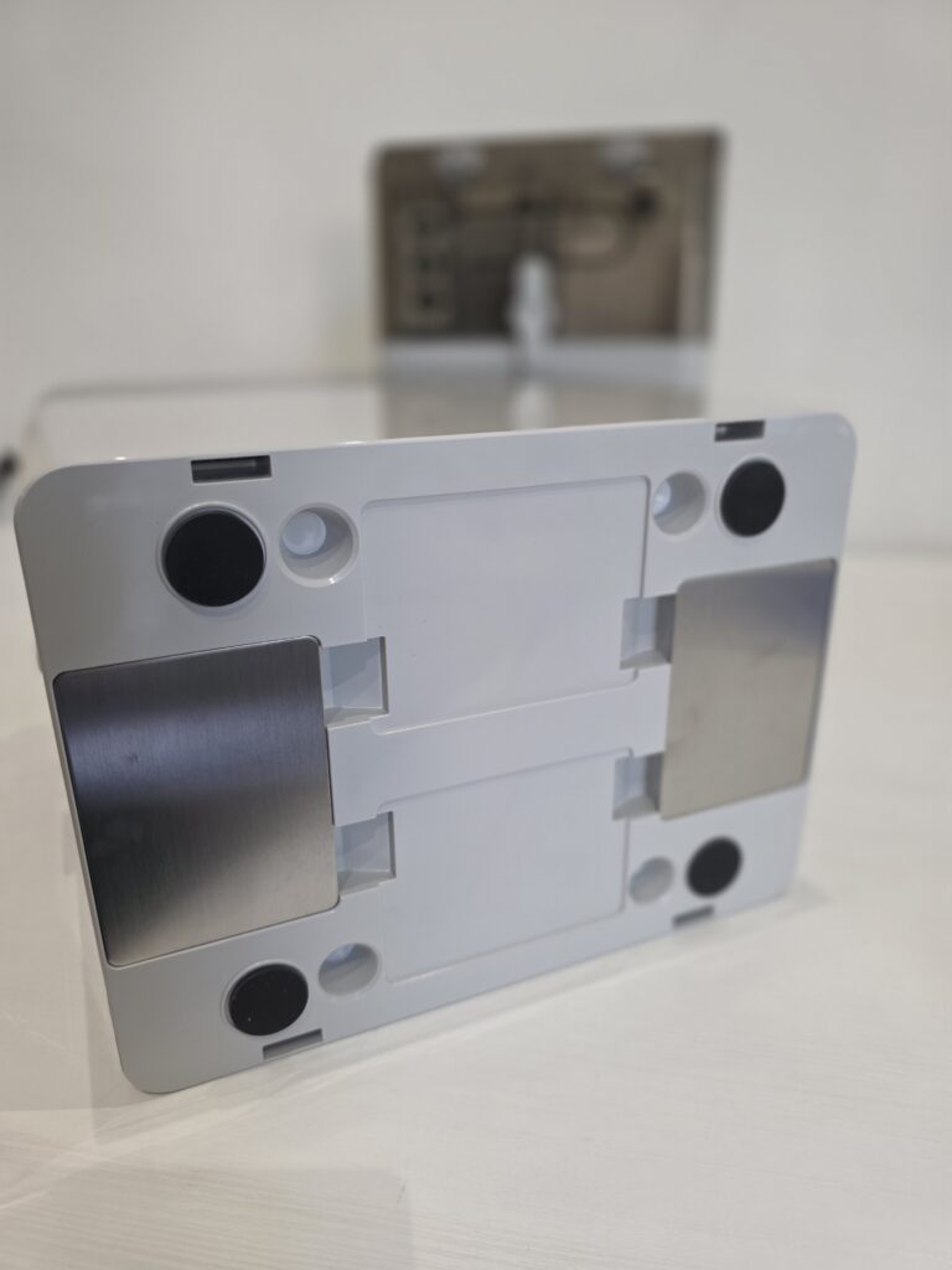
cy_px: 635
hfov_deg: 58.9
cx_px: 476
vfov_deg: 73.9
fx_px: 843
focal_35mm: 23
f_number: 1.7
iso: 200
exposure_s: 1/180
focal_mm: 6.3
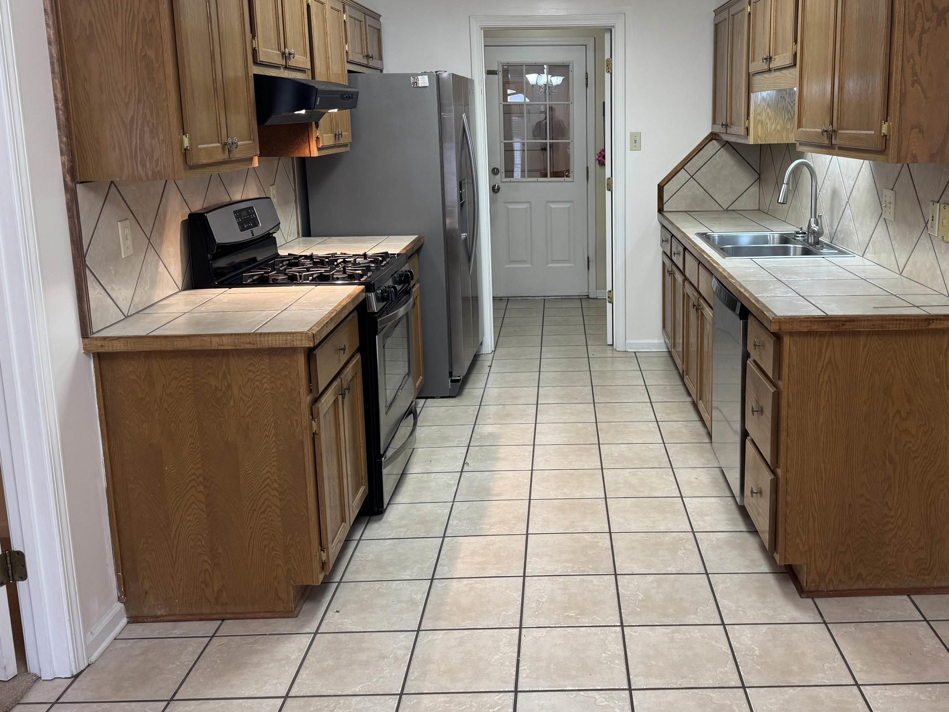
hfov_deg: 54.9
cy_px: 277
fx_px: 905
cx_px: 570
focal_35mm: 33
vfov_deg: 42.7
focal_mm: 6.76
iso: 125
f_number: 1.78
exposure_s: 1/60
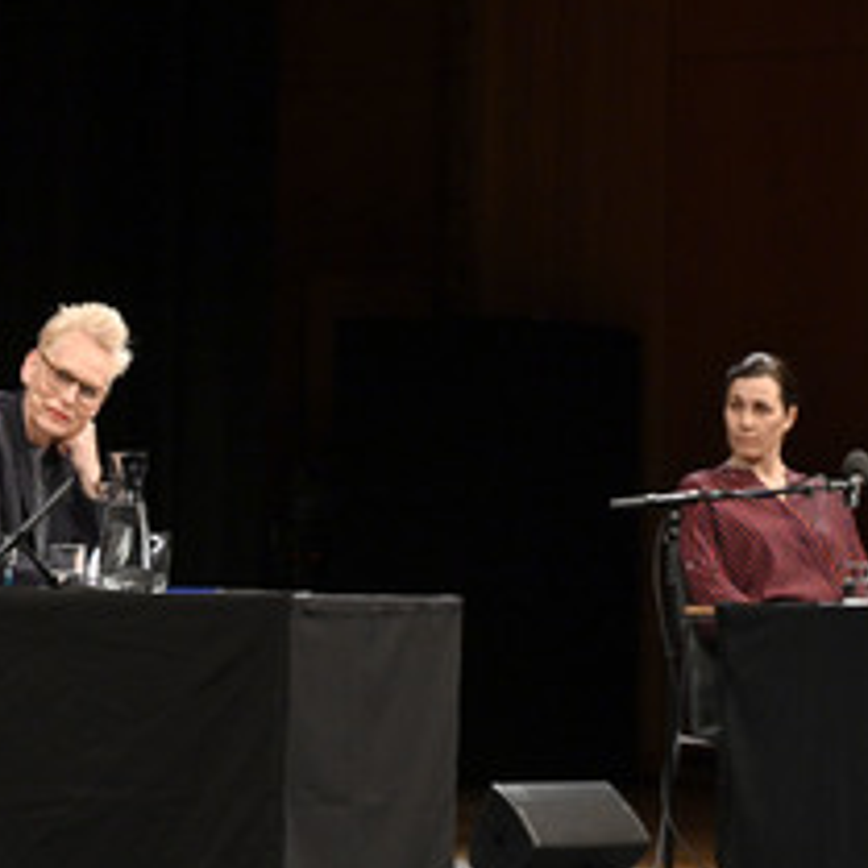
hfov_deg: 13.5
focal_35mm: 128
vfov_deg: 13.6
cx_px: 139
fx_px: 3631
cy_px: 511
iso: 2500
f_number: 4.5
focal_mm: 70
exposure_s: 1/400
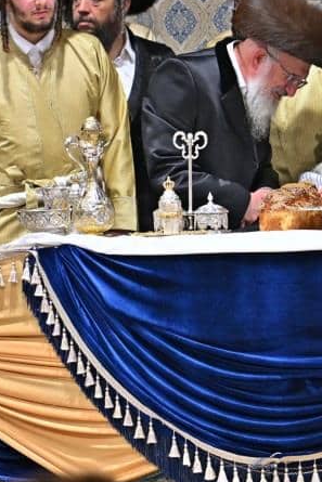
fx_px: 9250
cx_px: 357
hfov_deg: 2.0
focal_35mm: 690
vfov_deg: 3.0
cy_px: 133
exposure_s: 1/250
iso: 640
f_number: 2.8
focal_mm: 200
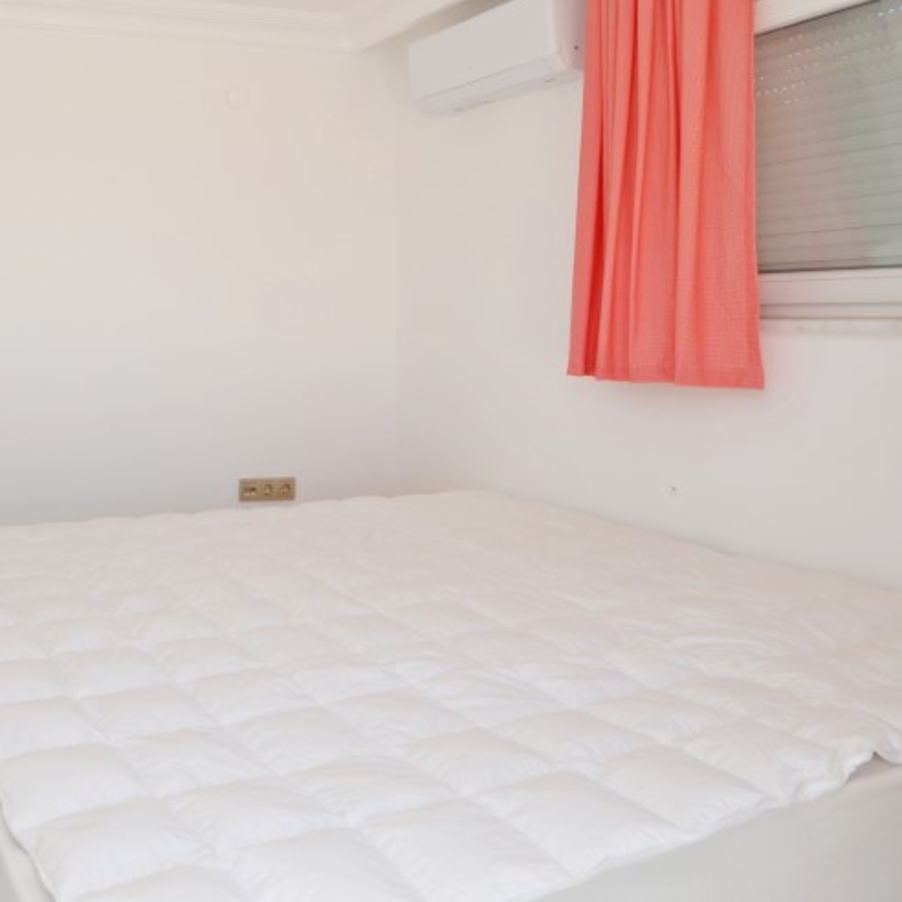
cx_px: 198
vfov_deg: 52.8
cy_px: 290
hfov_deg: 51.1
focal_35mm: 30
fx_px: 884
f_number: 5.6
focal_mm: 10
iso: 110
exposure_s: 1/125
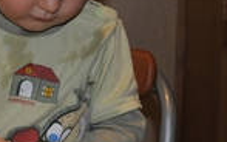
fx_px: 693
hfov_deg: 18.1
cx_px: -6
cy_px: 59
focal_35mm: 112
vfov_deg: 11.7
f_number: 4.5
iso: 500
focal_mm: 24
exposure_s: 1/60
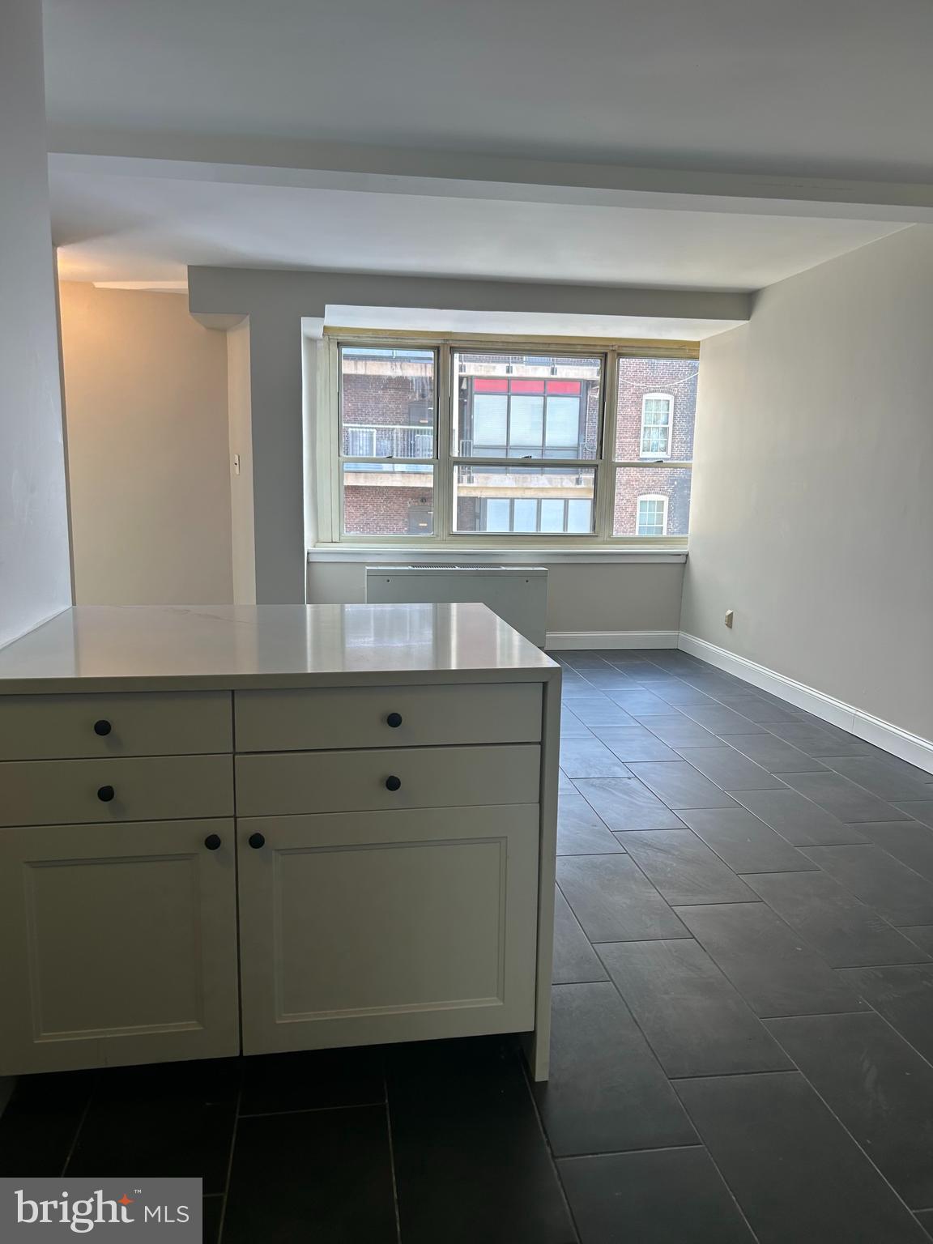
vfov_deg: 67.3
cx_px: 466
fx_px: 934
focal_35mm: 26
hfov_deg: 53.1
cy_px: 622
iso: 50
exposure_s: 1/120
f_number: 1.5
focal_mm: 5.7
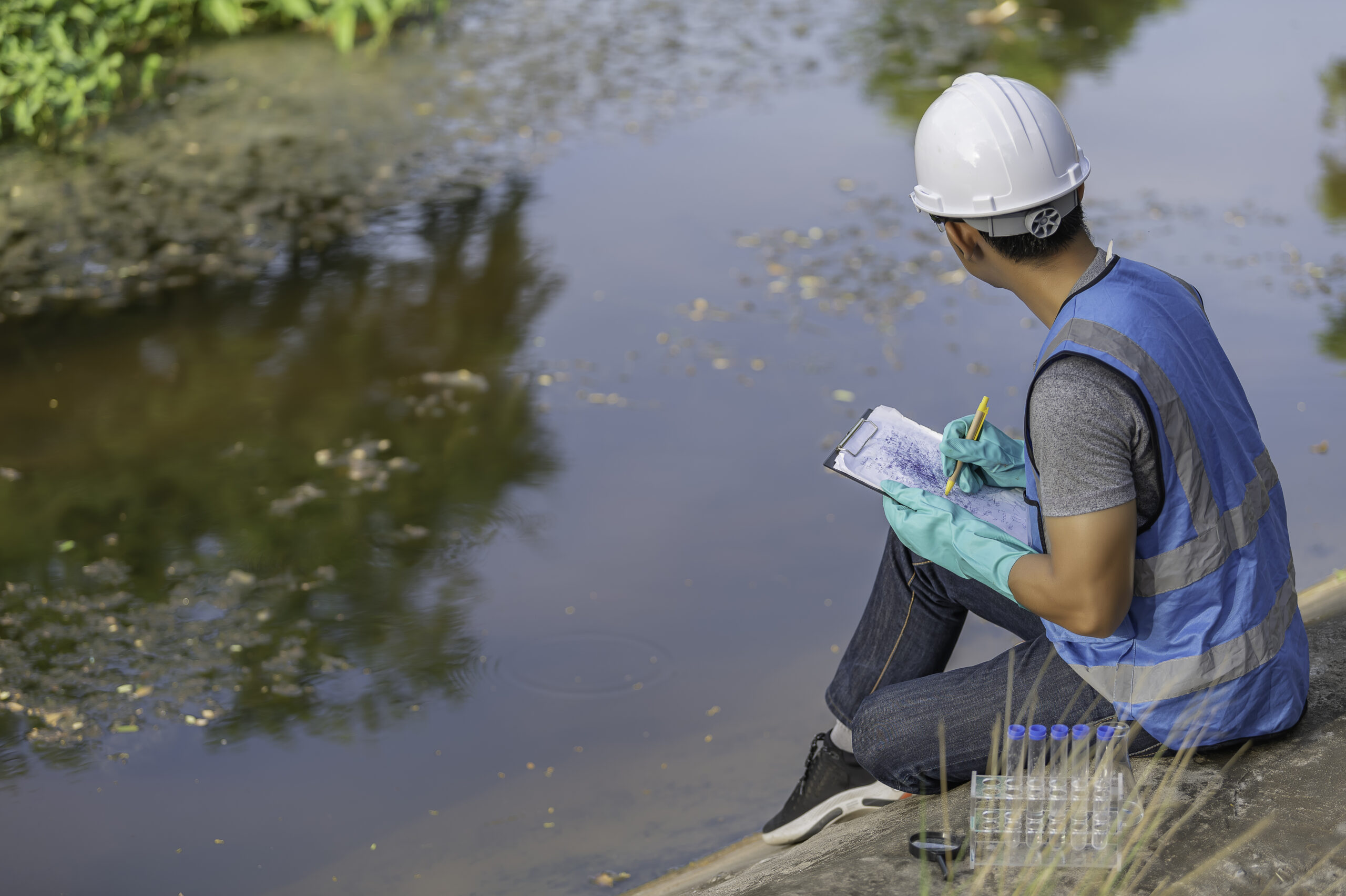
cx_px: 673
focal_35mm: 102
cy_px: 448
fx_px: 3811
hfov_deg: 20.0
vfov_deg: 13.4
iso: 100
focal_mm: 102
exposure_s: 1/400
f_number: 2.8
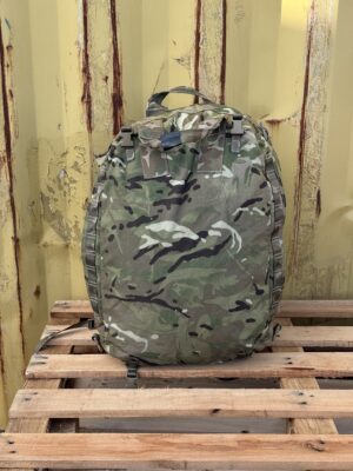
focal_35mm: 48
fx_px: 653
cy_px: 236
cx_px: 176
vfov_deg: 39.7
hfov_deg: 30.3
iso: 100
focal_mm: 6.76
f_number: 1.78
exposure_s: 1/1242
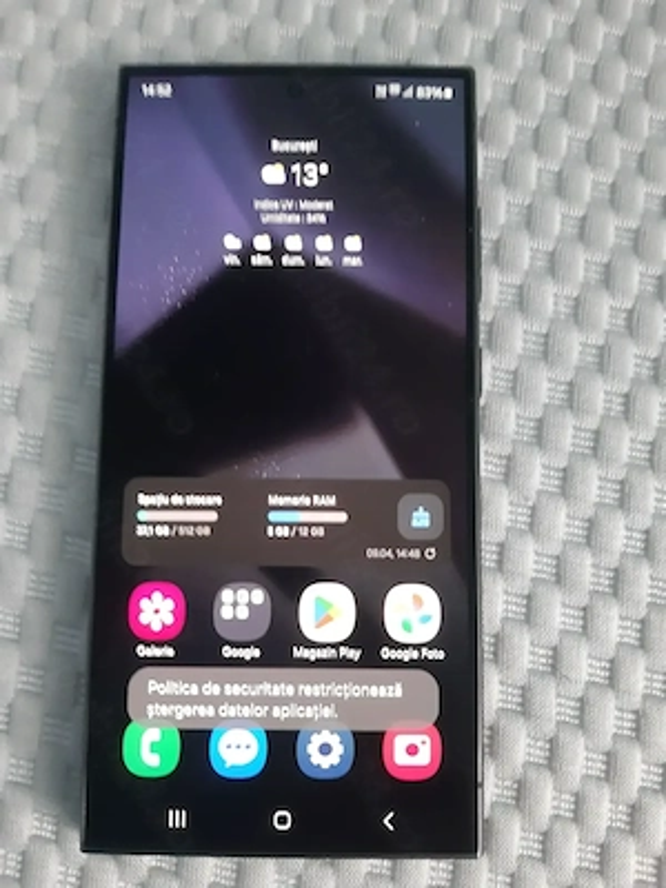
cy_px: 444
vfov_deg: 67.3
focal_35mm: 26
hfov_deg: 53.1
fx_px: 667
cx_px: 333
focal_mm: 3.92
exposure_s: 1/25
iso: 250
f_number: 1.7
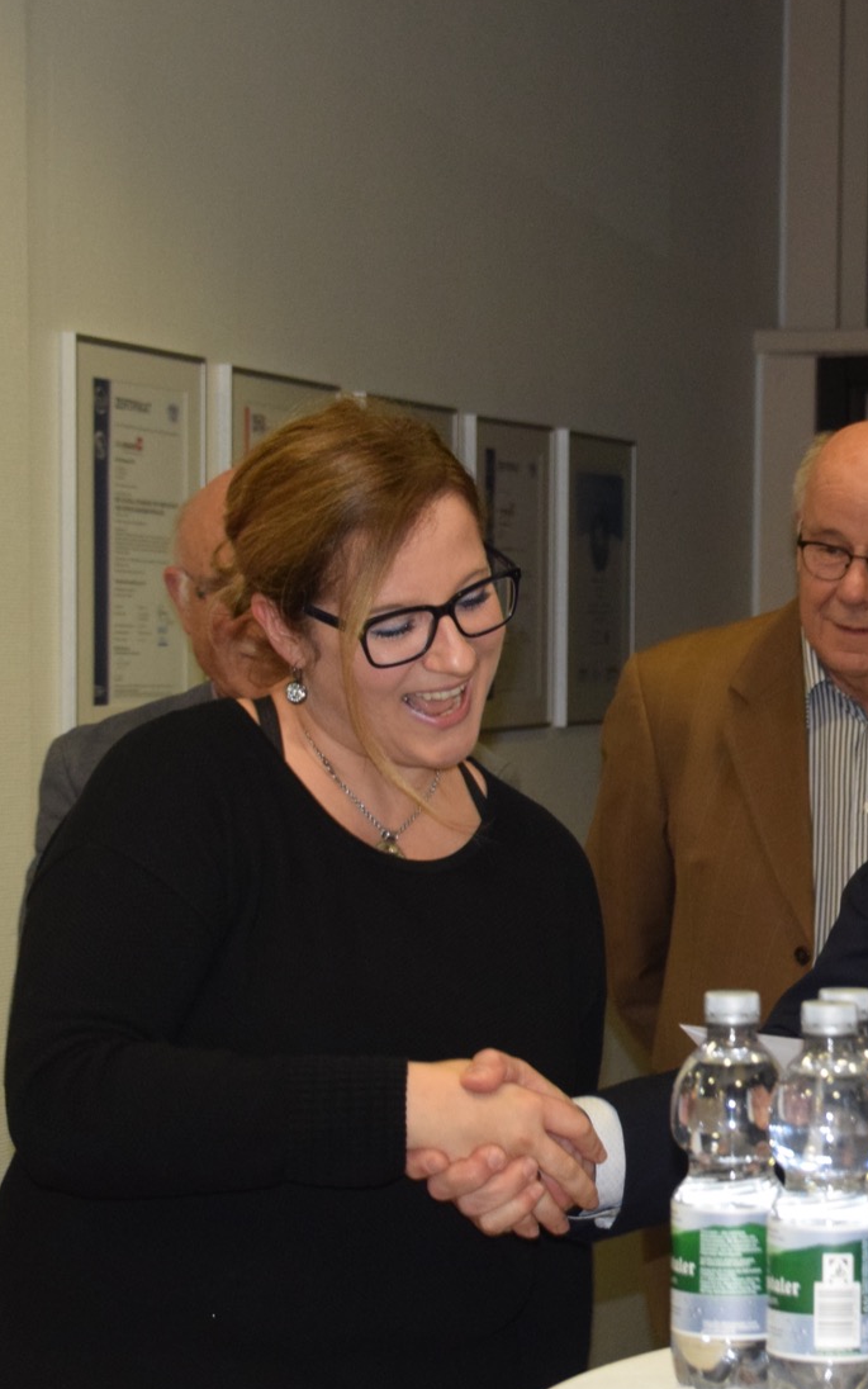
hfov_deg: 12.3
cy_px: 828
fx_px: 4012
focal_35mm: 106
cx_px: 588
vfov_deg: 19.6
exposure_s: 1/60
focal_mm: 38
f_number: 4.5
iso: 1600
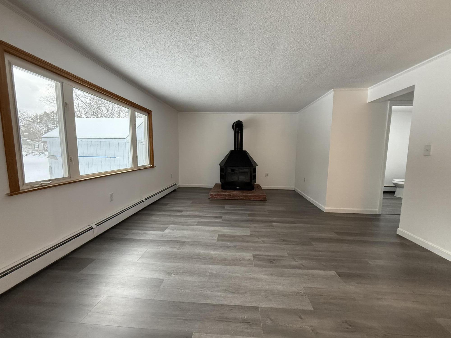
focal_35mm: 14
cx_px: 226
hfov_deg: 102.1
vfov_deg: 85.7
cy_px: 169
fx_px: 182
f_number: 2.2
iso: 320
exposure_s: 1/120
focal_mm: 2.22
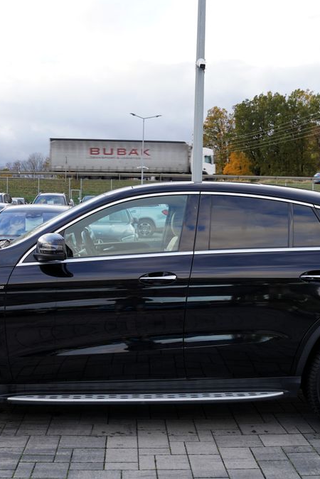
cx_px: 149
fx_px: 547
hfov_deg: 32.6
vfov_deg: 47.4
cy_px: 236
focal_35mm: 41
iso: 100
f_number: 4.5
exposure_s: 1/80
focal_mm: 27
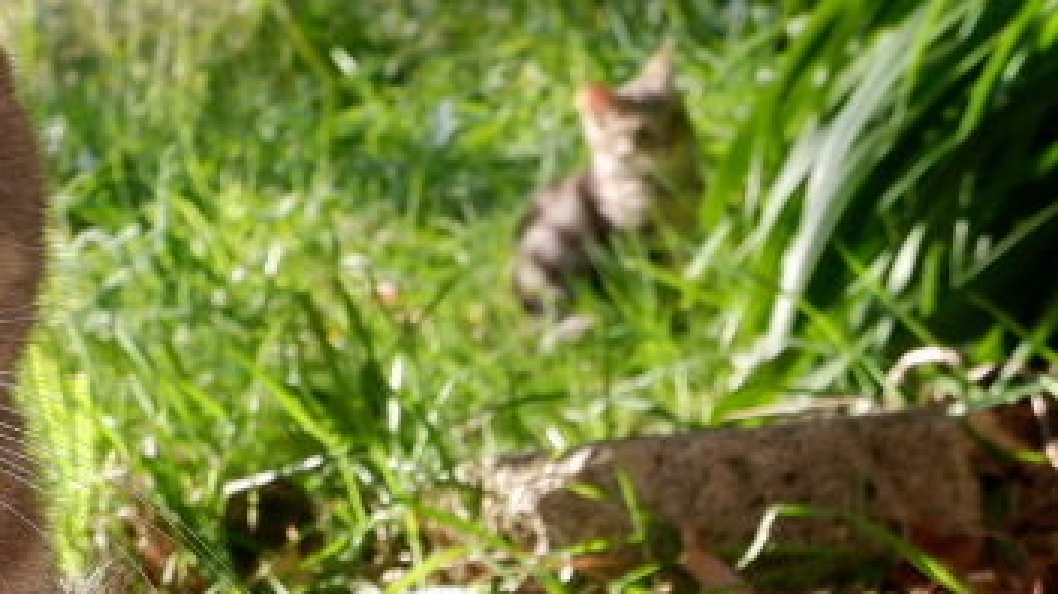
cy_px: 902
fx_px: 3421
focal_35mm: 122
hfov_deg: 17.5
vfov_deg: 9.6
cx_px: 690
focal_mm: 15
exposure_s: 1/170
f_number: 5.6
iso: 200
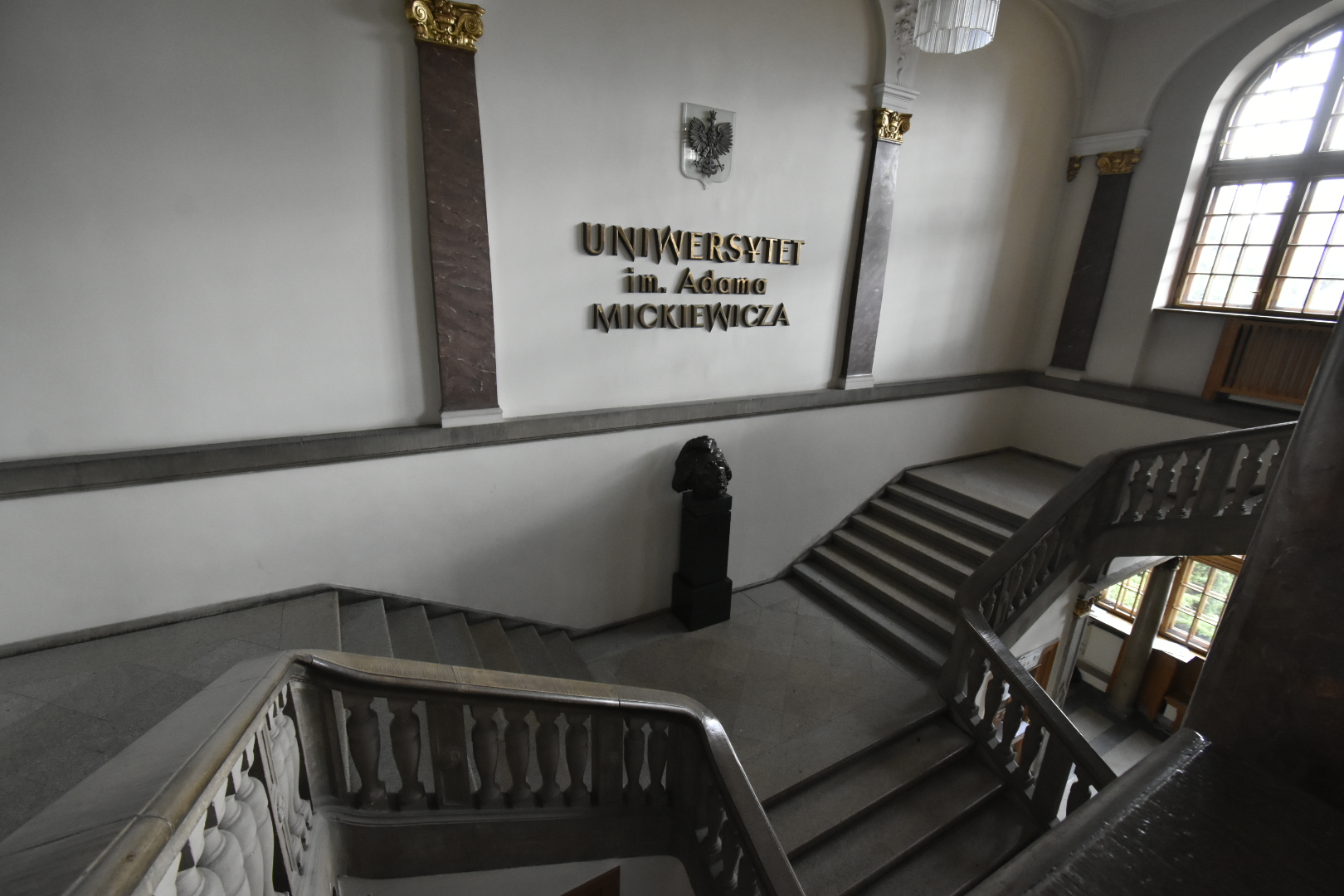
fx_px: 560
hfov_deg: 100.4
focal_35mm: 15
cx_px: 672
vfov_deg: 77.3
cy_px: 448
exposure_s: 1/60
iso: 2500
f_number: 6.3
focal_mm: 10
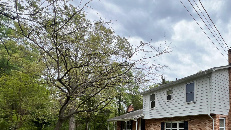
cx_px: 178
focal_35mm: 23
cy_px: 119
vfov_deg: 44.6
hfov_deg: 72.4
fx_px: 141
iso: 32
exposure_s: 1/786
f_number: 1.8
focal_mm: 1.57
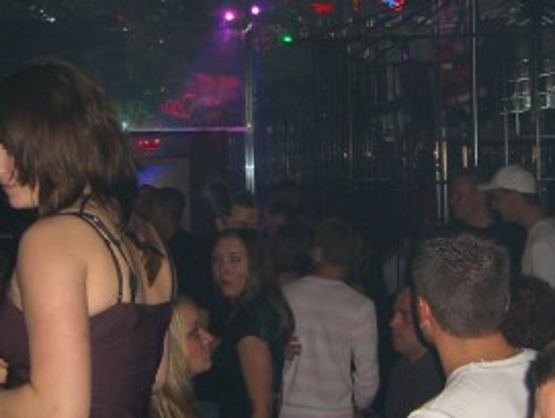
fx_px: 1349
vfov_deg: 17.5
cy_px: 127
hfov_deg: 23.1
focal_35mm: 84
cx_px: 393
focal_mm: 7.9
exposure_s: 1/60
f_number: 2.8
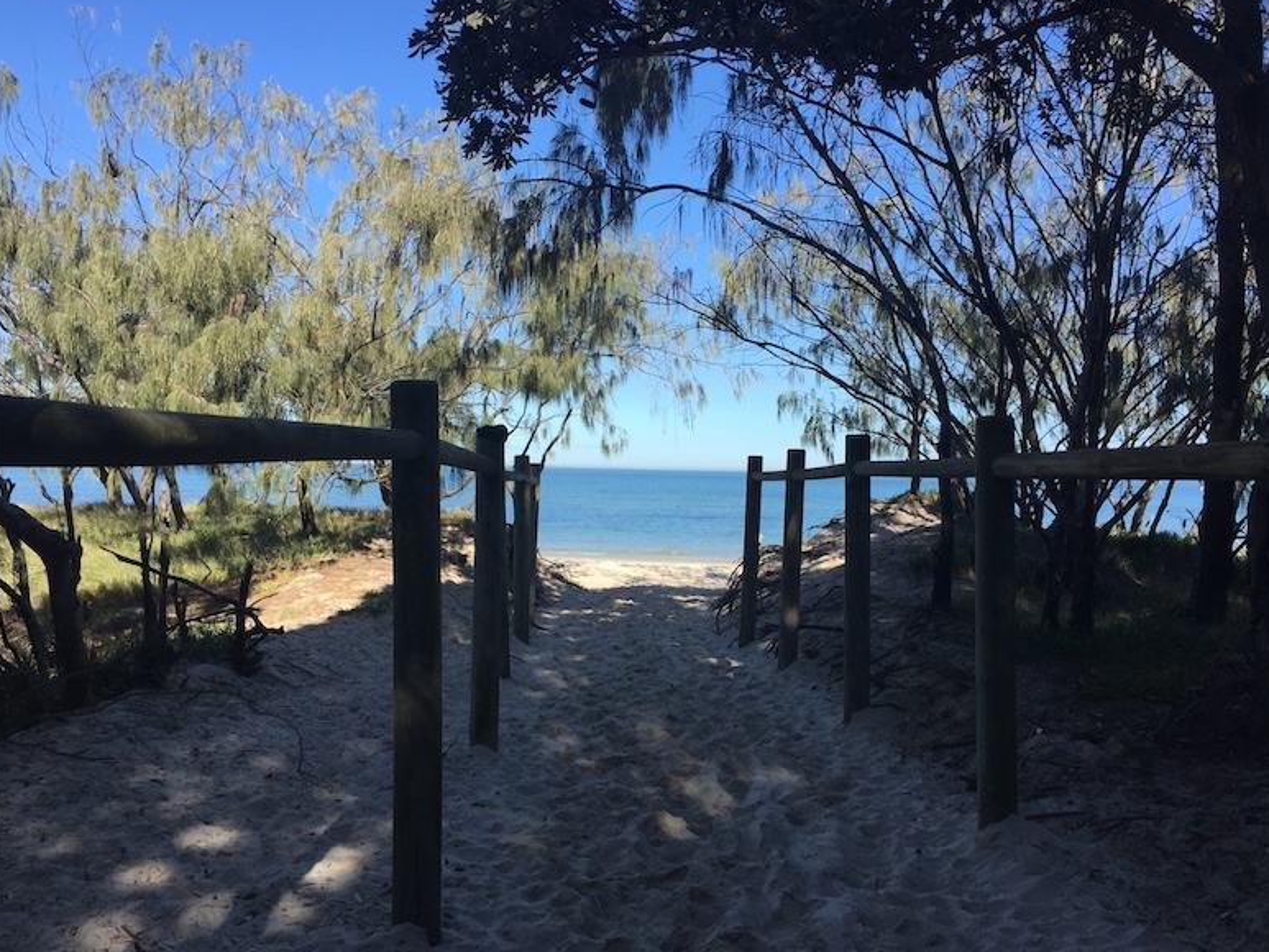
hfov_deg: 60.0
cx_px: 634
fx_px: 1100
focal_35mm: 30
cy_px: 473
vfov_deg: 46.8
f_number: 2.2
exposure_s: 1/1130
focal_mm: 4.15
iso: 32
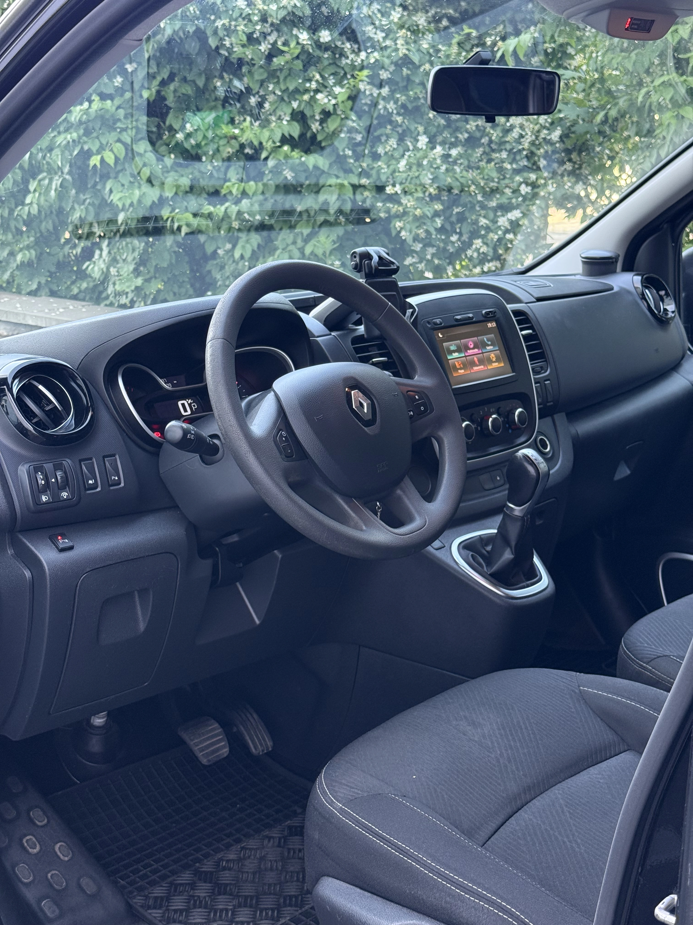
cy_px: 462
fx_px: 1281
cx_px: 346
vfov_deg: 39.7
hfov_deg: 30.3
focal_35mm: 48
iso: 125
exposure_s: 1/60
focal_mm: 6.76
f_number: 1.78
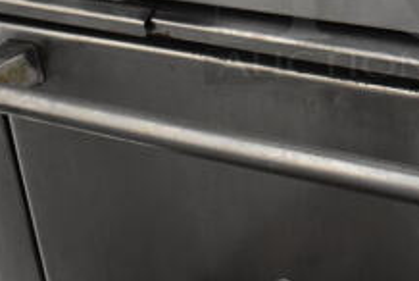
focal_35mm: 84
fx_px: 979
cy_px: -17
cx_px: 419
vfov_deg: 15.9
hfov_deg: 23.2
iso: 2200
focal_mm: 20
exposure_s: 1/30
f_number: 3.8
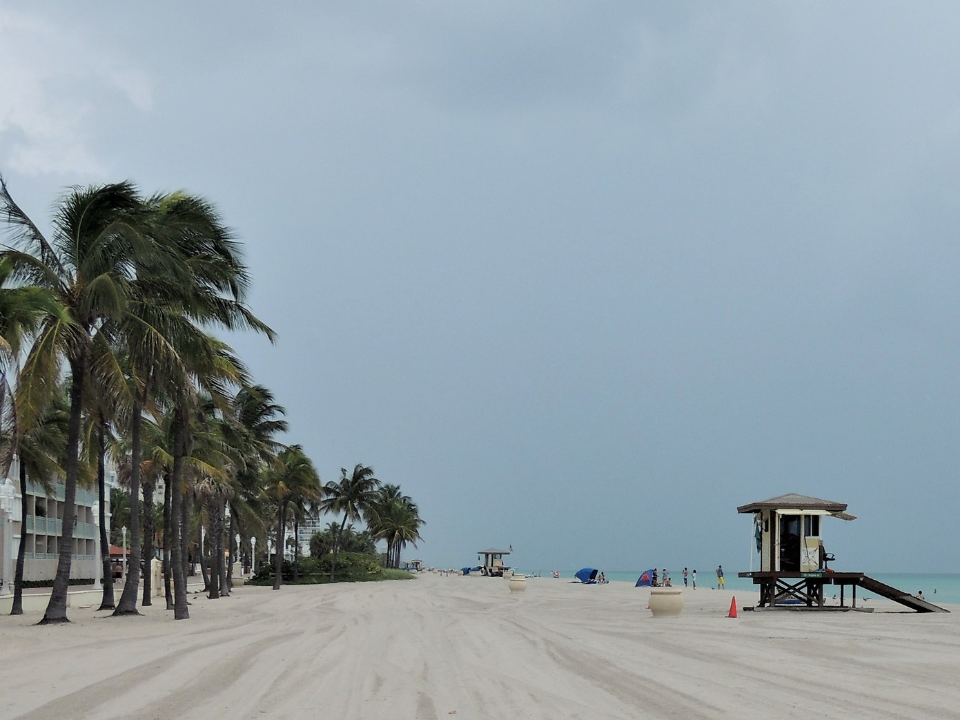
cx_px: 740
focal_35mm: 69
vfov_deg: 21.0
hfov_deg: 27.7
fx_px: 1913
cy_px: 589
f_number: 3.3
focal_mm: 7.1
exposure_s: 1/1250
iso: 100
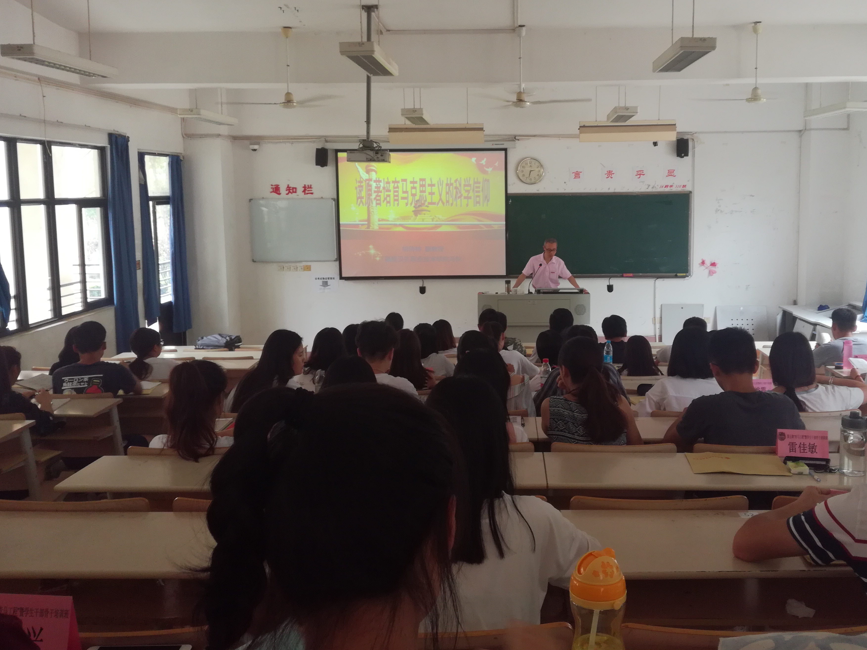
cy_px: 278
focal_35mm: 32
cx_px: 502
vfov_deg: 44.0
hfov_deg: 56.5
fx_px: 802
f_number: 2
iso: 80
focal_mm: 3.79
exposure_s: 1/33.3
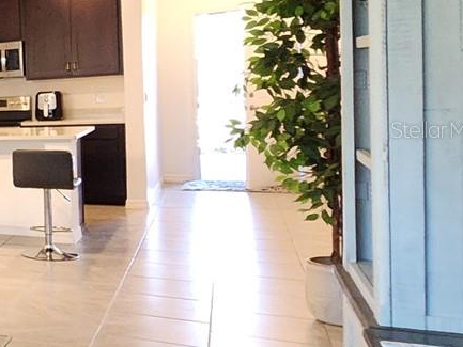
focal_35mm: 48
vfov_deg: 30.2
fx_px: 642
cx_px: -364
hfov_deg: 22.6
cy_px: 129
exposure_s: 1/40
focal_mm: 2.2
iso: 320
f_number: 2.2
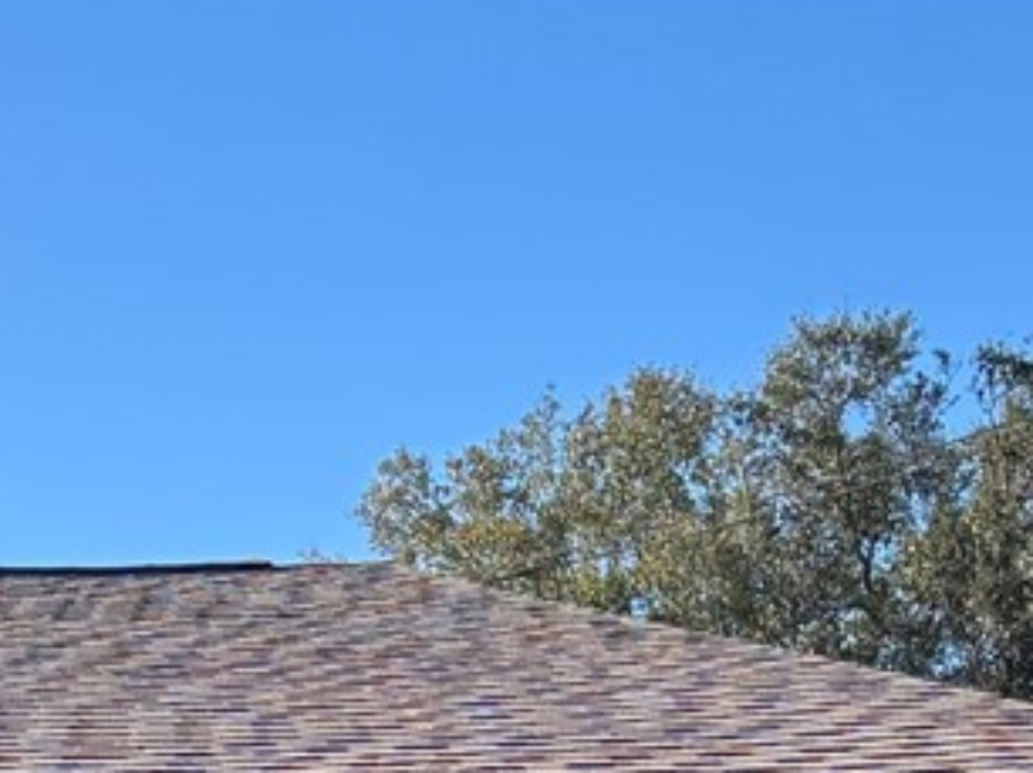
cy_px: 1600
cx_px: 169
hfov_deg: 14.4
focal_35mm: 136
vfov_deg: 10.0
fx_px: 4055
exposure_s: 1/1695
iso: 50
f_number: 1.6
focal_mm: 5.96
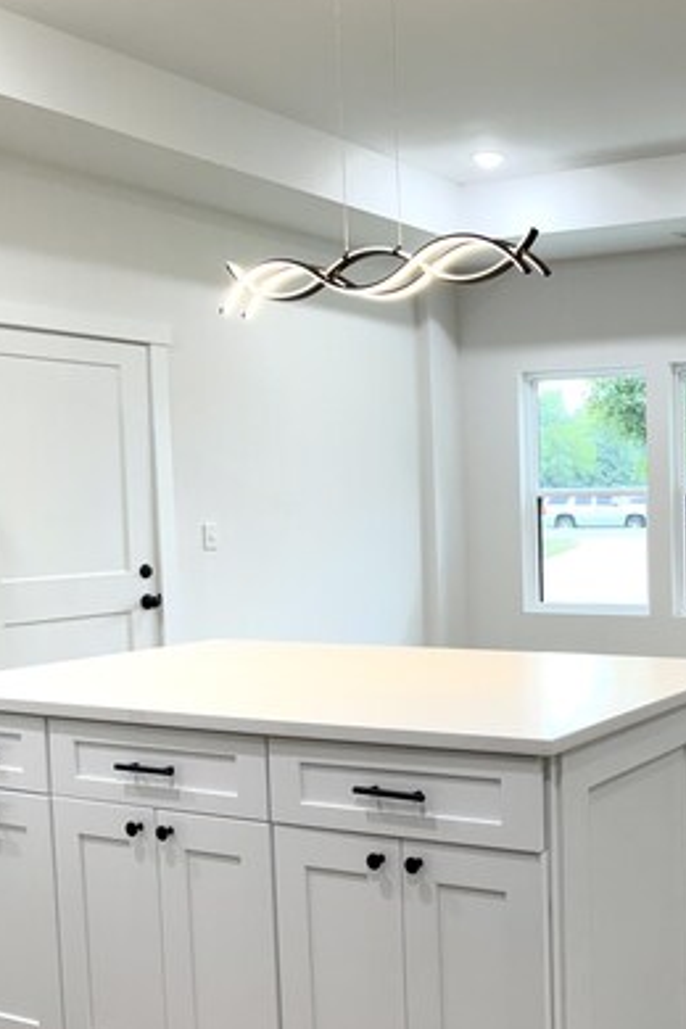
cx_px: 702
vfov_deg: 47.3
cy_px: 573
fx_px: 1172
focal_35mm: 41
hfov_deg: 30.1
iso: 125
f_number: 1.78
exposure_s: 1/120
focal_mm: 6.76
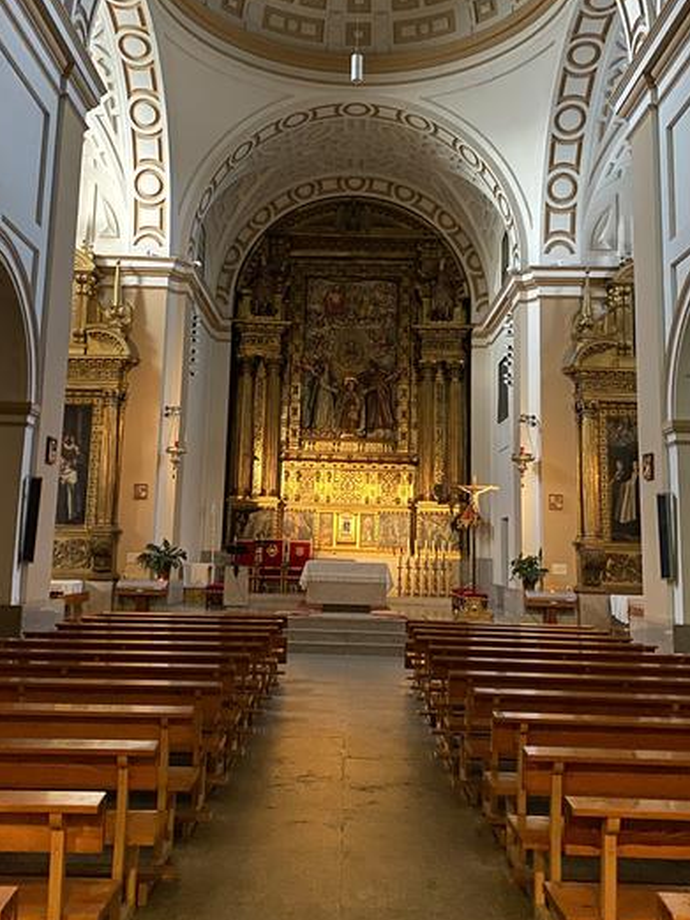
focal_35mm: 35
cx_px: 335
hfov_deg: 40.7
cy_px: 396
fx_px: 930
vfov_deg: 52.4
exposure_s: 1/14
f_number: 1.8
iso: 1000
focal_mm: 4.25
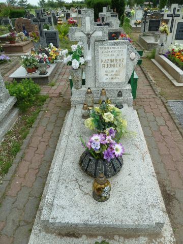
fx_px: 176
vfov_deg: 69.4
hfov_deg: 54.9
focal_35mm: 25
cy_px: 122
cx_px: 92
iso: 80
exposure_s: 1/100
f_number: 3.5
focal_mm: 4.1
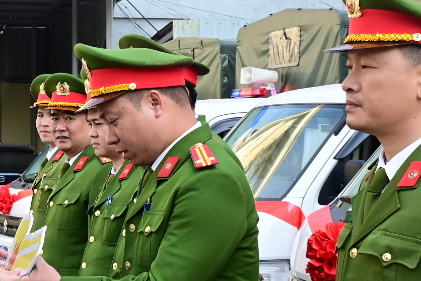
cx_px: -23
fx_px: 1404
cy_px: 187
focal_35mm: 120
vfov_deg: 11.4
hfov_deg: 16.6
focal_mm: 34
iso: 500
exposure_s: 1/200
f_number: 13
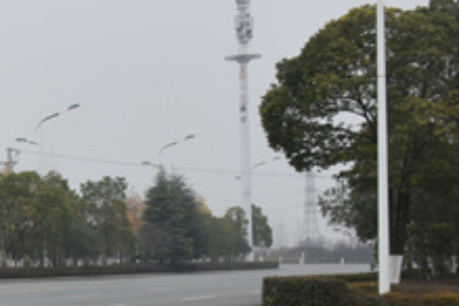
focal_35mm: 105
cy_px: 235
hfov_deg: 15.8
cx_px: -425
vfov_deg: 13.0
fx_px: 1339
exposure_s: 1/250
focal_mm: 18
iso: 160
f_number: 8
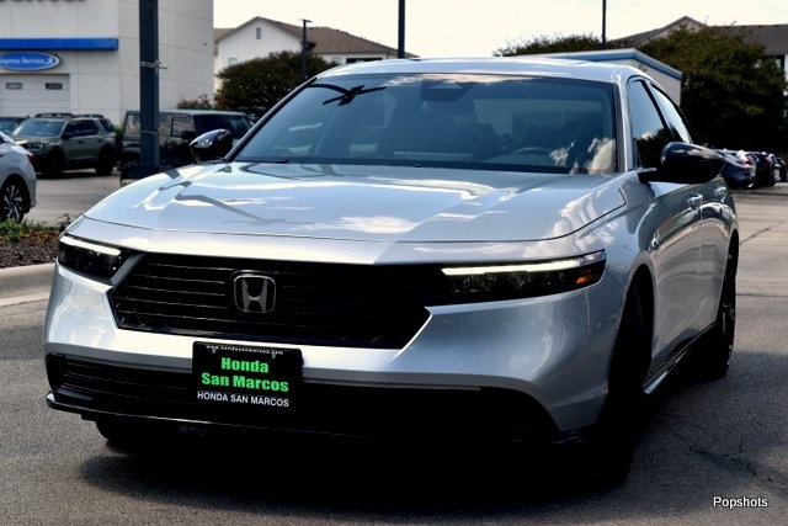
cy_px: 263
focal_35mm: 75
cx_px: 394
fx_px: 1642
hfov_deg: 27.0
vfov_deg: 18.2
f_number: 9
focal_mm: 50
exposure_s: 1/320
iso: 200
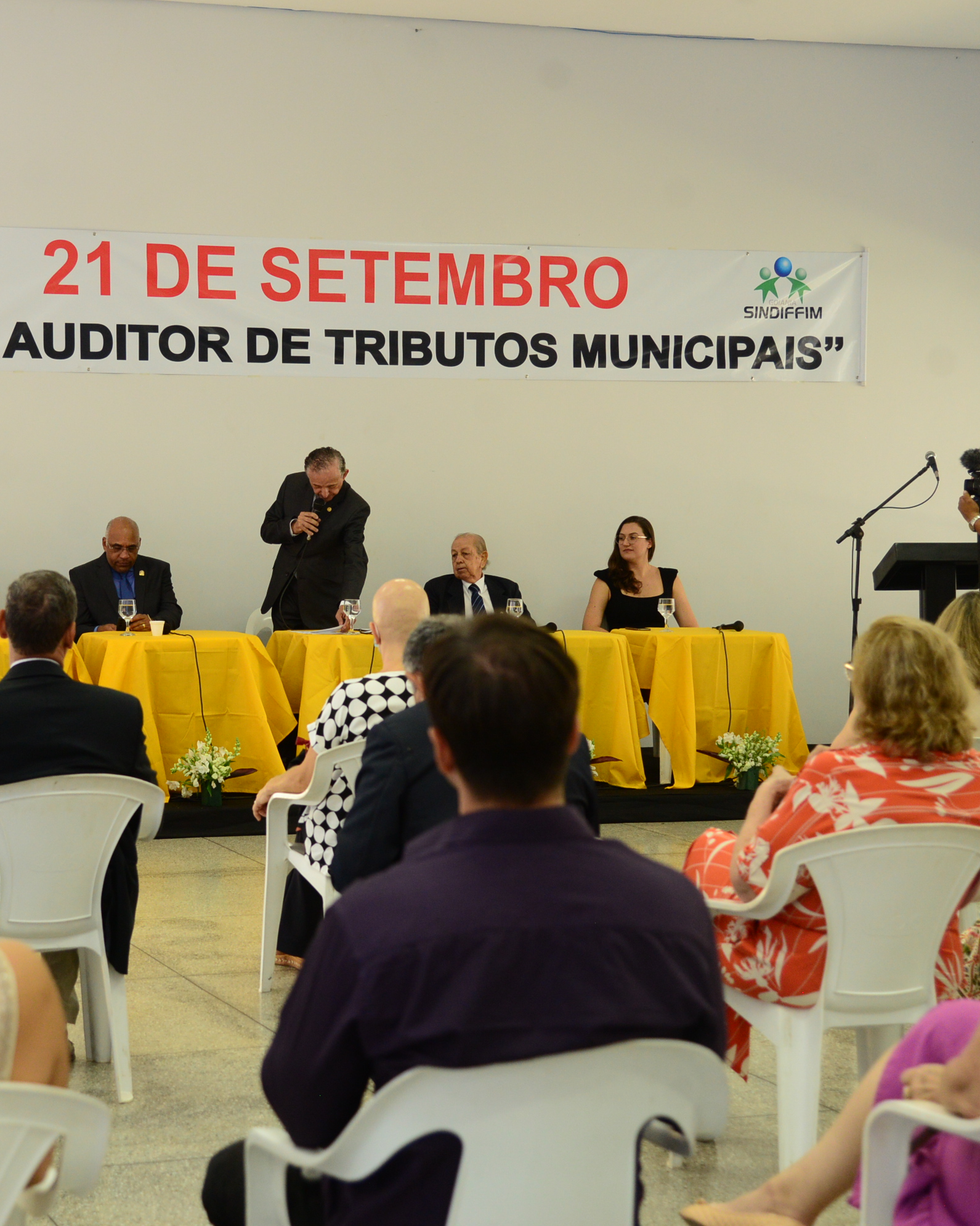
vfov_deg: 26.8
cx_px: 327
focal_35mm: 71
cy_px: 613
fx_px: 2574
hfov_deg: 21.5
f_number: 4.5
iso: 1600
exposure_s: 1/125
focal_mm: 50
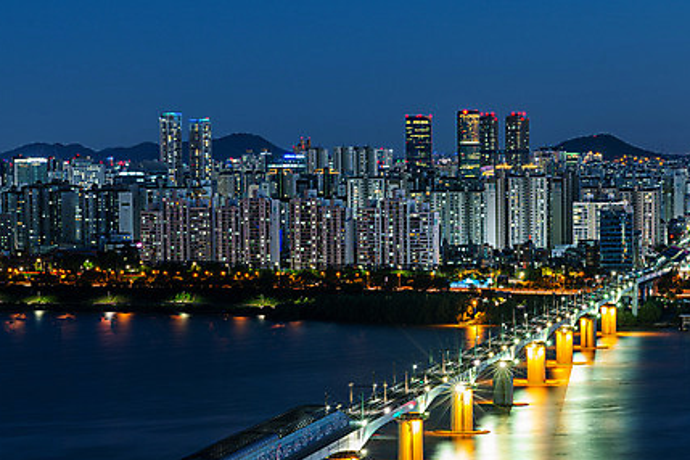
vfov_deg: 11.5
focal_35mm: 119
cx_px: 458
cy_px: 309
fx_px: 2281
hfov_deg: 17.2
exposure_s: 20
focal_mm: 85
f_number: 13
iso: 100
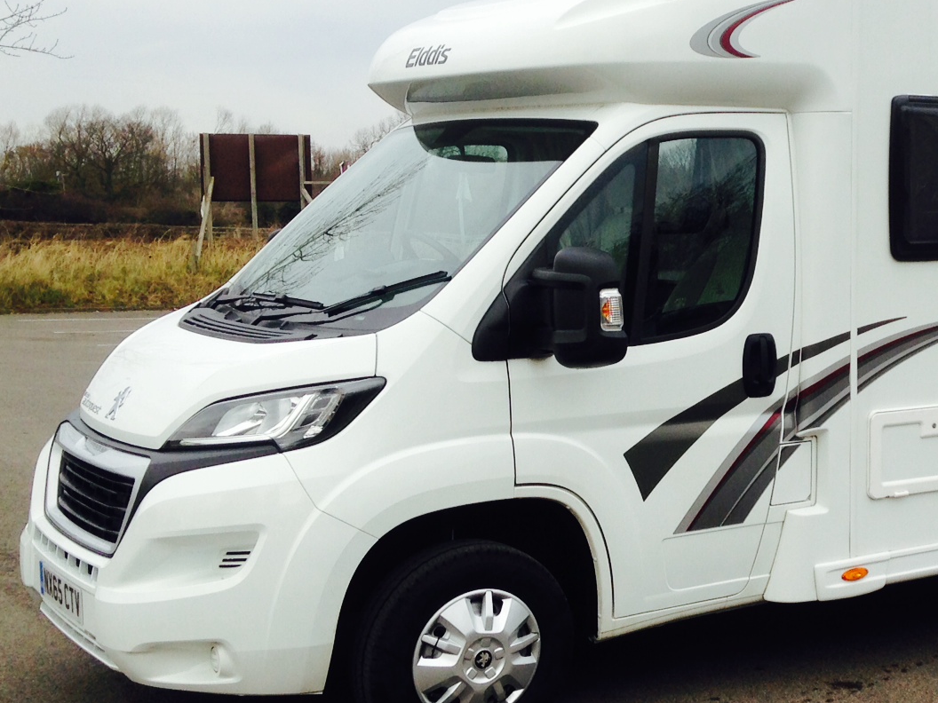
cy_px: 316
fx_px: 1734
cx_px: 853
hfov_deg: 29.0
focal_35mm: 64
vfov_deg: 22.9
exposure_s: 1/742
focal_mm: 4.12
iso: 50
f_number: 2.4
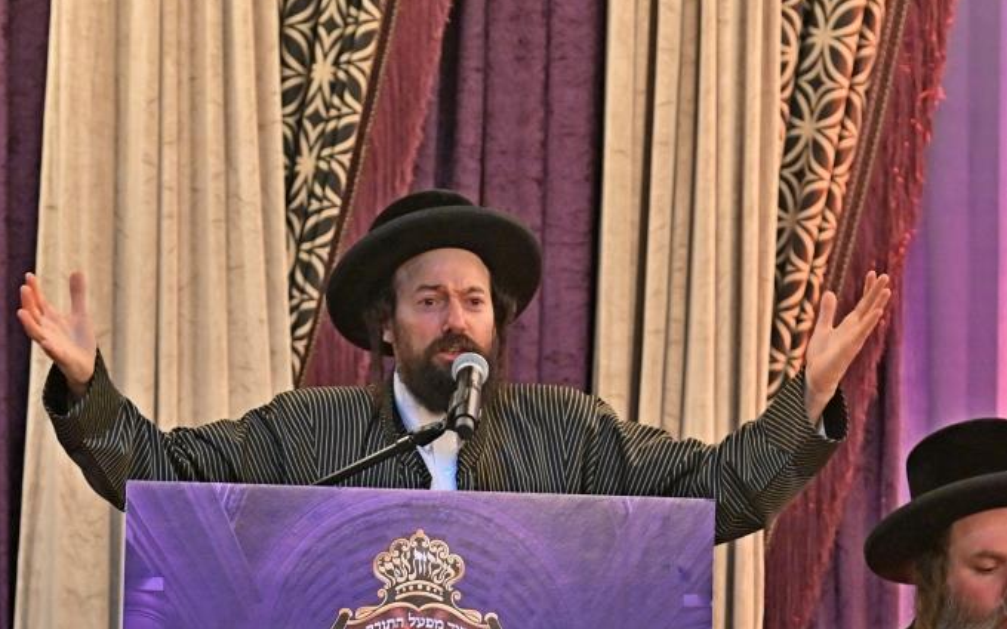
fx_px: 8508
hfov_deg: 6.8
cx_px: 504
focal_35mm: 310
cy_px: 585
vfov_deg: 4.2
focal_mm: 135
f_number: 2.8
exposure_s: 1/250
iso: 1250
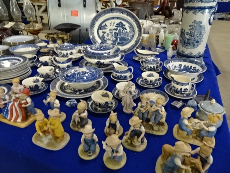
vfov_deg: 56.8
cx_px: 115
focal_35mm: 24
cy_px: 86
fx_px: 159
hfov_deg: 71.6
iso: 640
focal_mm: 4.1
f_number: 3.5
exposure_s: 1/40
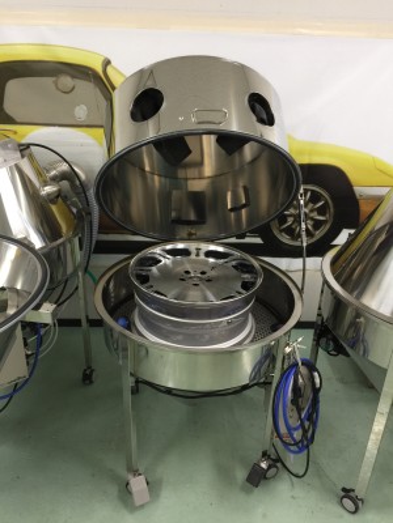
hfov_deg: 48.2
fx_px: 439
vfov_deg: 61.7
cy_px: 262
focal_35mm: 29
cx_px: 196
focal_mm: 4.15
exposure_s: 1/15
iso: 40
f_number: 2.2
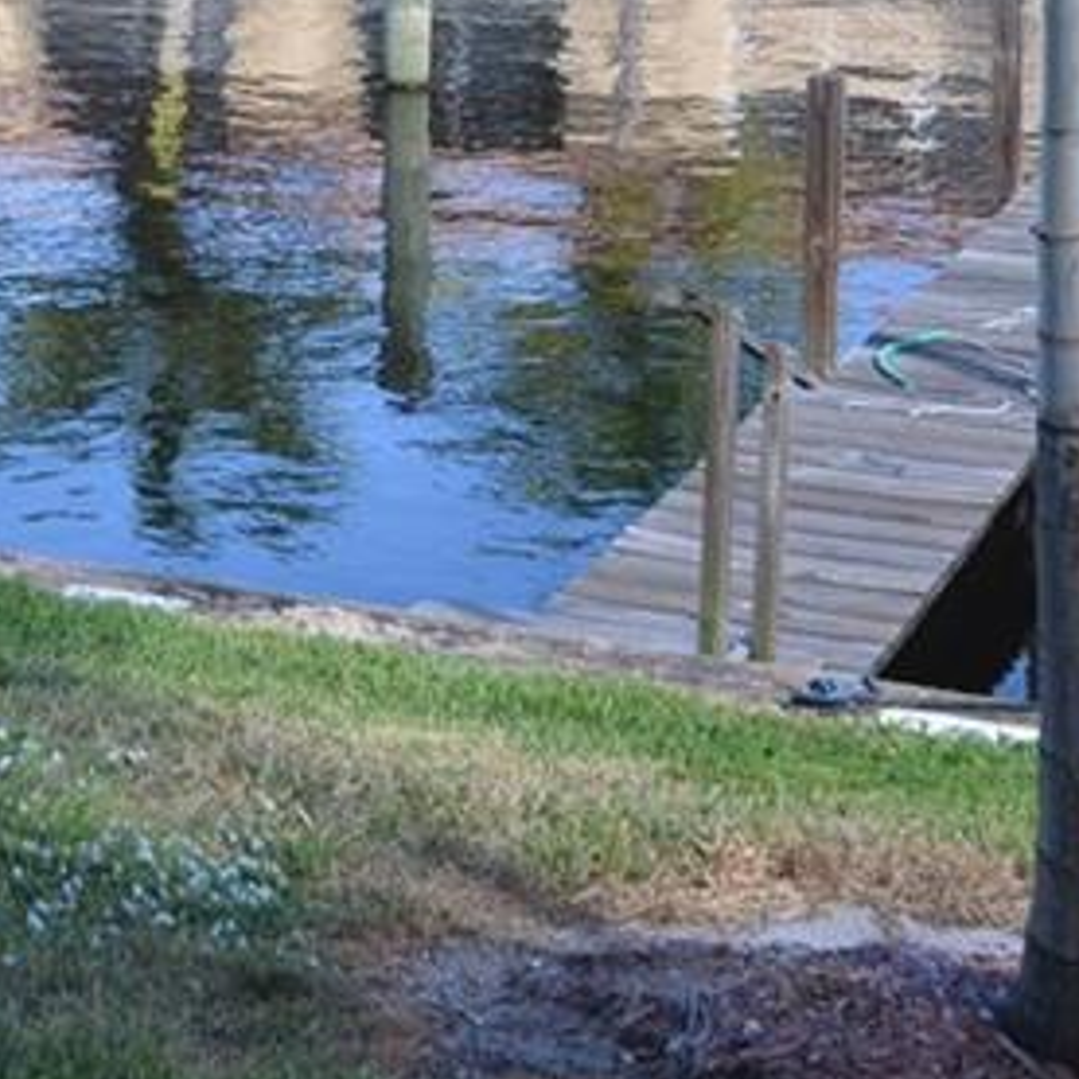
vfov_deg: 18.0
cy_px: -21
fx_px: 3315
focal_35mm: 94
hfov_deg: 18.0
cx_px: -35
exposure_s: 1/200
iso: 200
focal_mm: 20
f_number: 7.1
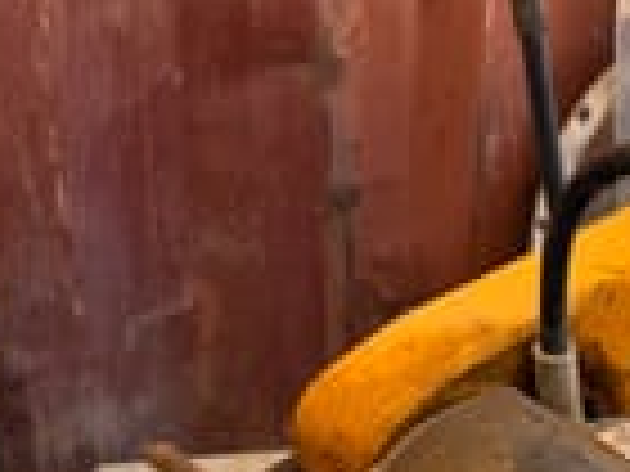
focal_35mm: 86
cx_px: 778
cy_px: 834
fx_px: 1565
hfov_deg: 21.0
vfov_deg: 15.0
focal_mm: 6.76
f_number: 1.78
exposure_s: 1/909
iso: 100
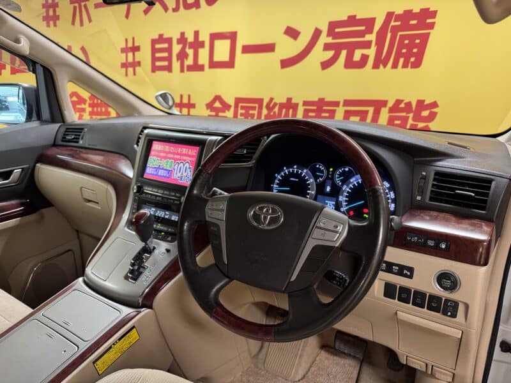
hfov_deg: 71.6
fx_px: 354
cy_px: 192
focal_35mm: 24
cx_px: 256
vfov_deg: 56.8
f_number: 1.78
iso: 200
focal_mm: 6.76
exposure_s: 1/90
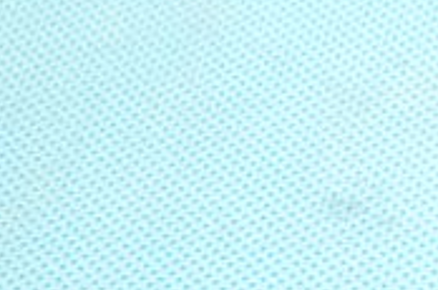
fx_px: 3919
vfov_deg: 4.2
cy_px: -231
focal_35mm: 323
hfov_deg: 6.2
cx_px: 901
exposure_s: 1/60
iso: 500
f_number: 6.3
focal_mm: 48
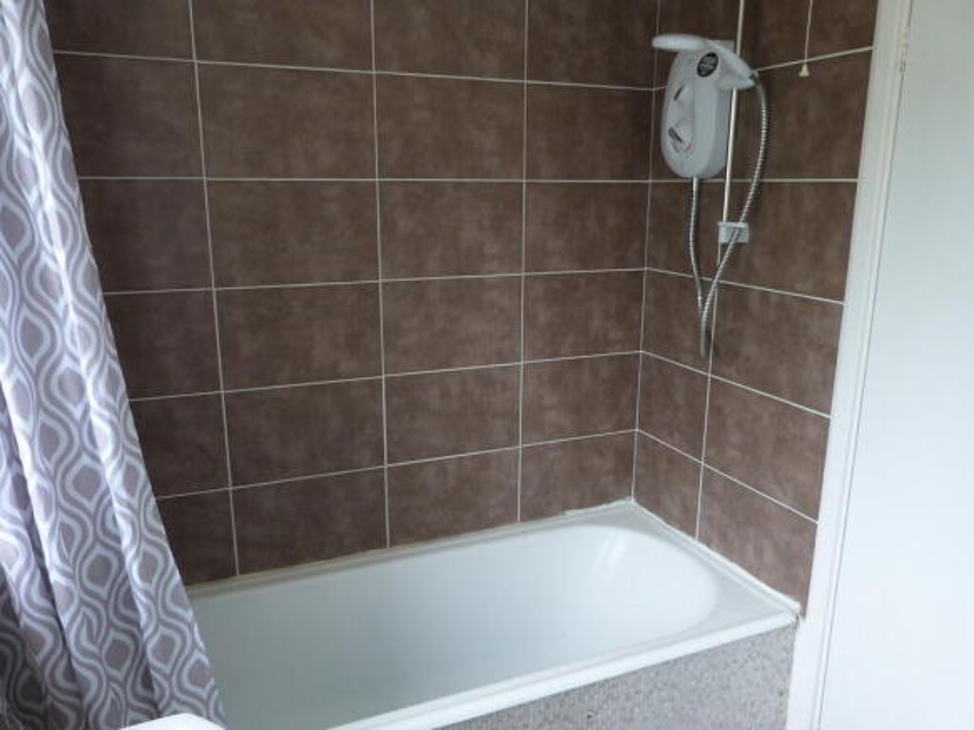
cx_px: 487
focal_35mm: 25
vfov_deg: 54.9
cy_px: 365
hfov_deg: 69.4
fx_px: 703
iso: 200
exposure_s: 1/60
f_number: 2.8
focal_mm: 4.5
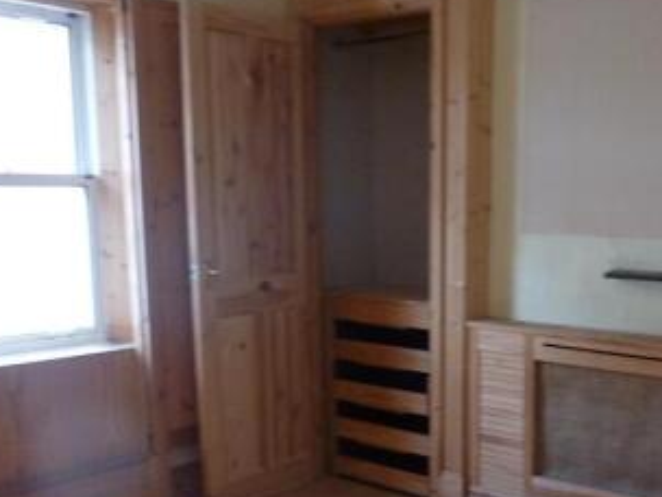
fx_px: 880
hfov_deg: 40.5
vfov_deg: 30.6
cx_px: 463
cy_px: 409
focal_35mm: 46
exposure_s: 1/50
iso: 400
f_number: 3.3
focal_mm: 4.3
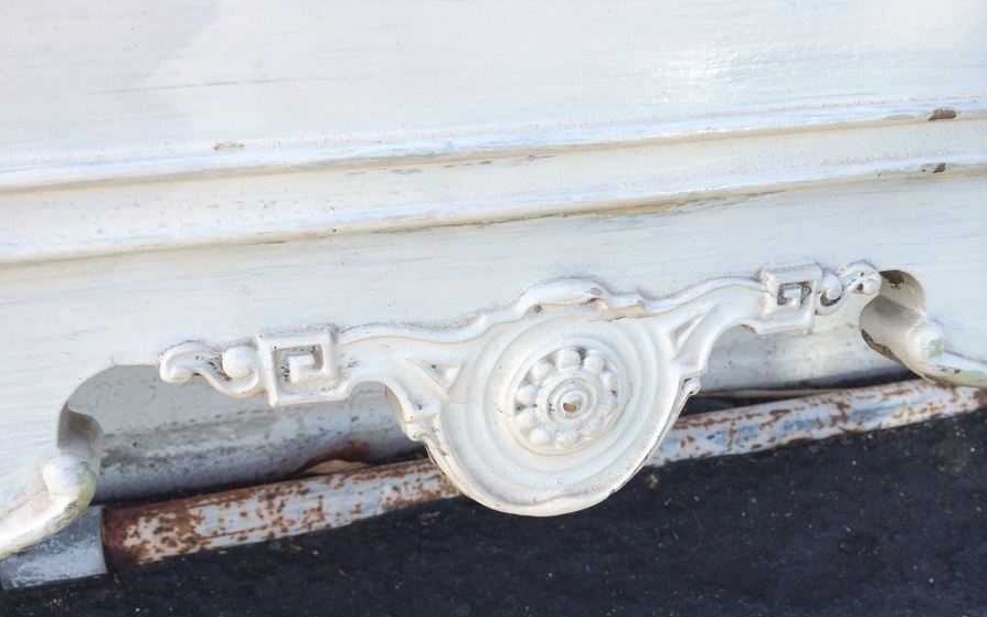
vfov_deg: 39.3
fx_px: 861
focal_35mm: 32
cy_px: 370
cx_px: 496
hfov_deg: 59.6
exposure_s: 1/507
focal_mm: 4.12
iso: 32
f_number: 2.2
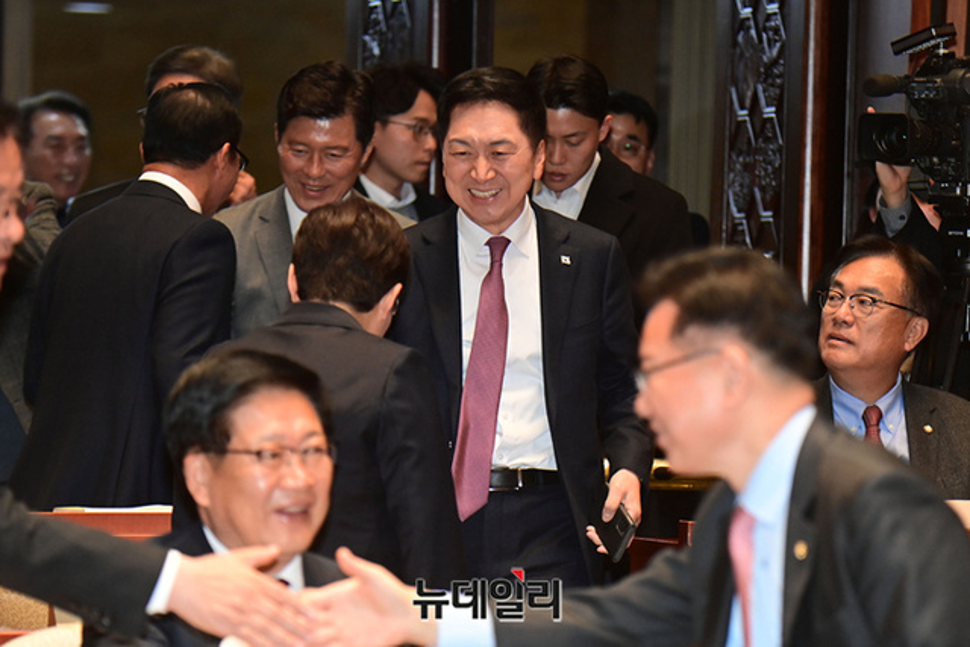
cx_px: 485
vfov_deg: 6.2
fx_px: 5929
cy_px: 324
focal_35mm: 220
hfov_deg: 9.4
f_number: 5.3
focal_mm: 220
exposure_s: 1/250
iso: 3200
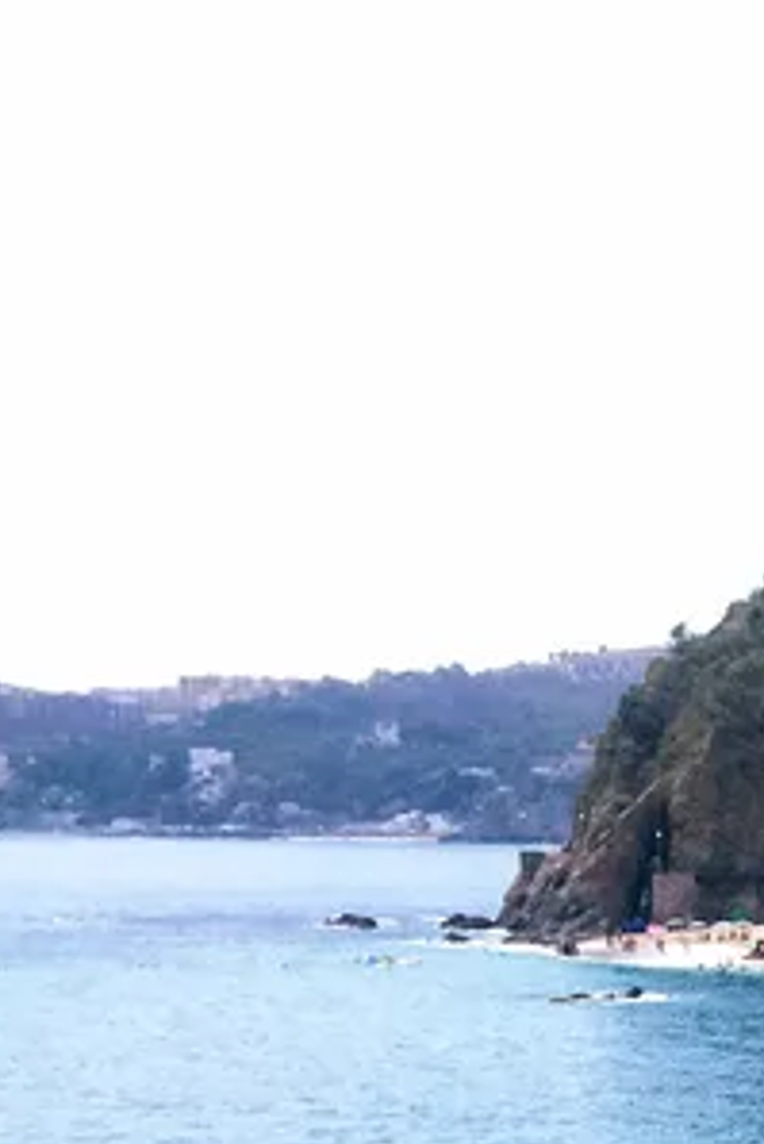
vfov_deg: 18.2
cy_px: 1286
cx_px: 1764
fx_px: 3434
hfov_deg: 11.0
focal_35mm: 108
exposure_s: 1/1399
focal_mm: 4.15
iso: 25
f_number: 2.2
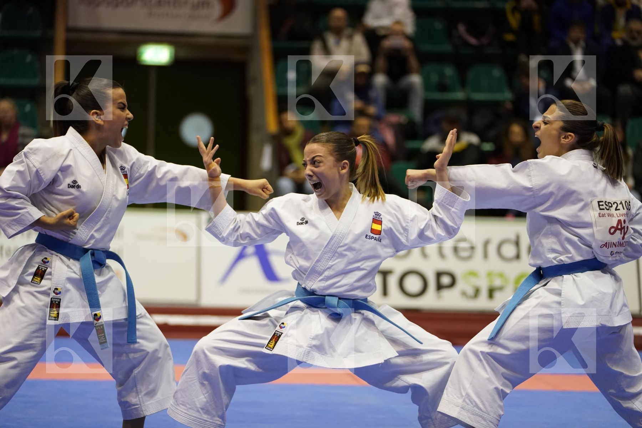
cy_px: 214
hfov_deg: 15.5
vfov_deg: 10.4
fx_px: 2354
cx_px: 321
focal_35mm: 132
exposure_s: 1/1000
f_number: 2.8
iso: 3200
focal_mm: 132
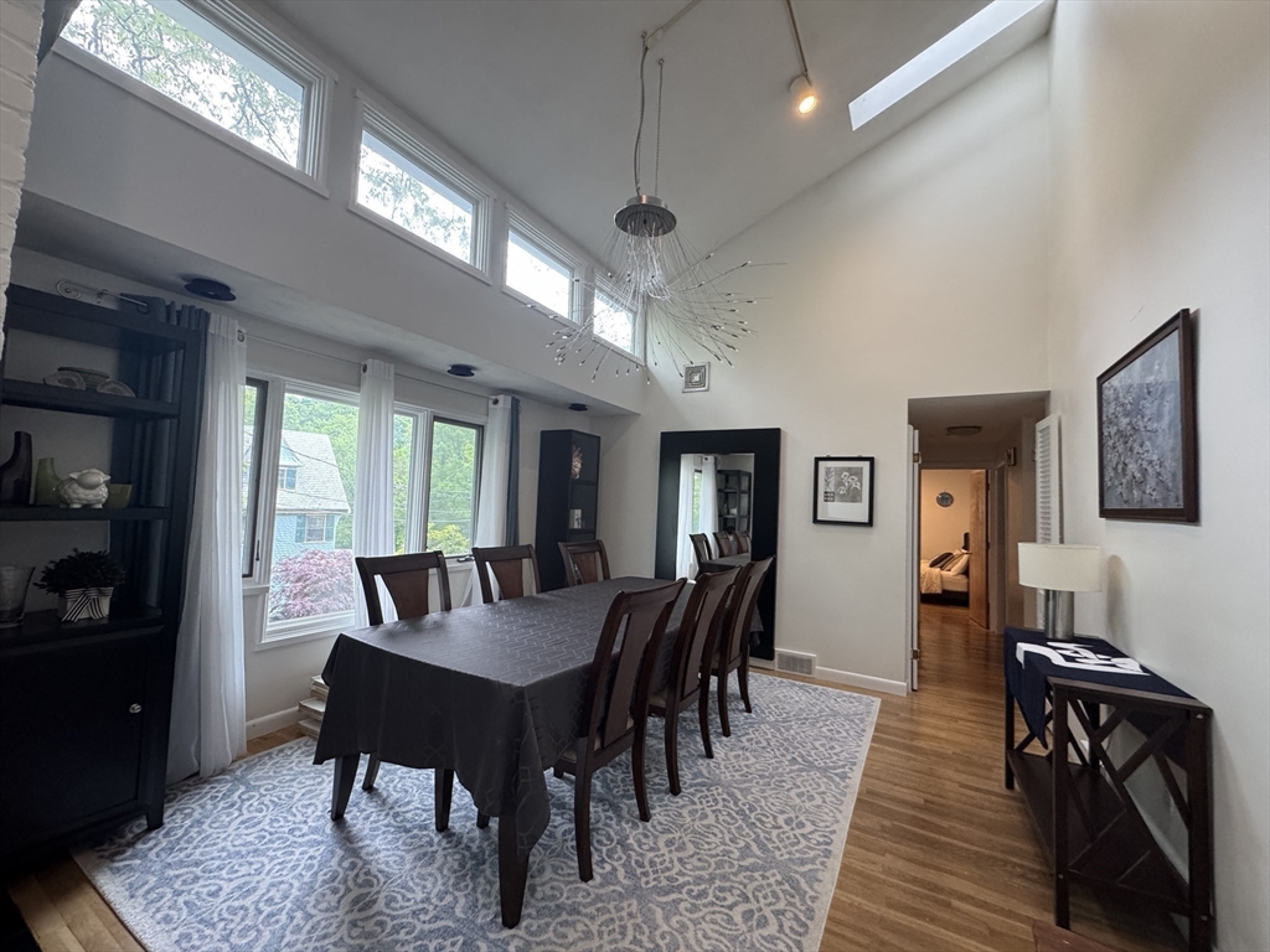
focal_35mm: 14
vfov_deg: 85.7
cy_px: 476
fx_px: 514
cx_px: 635
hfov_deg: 102.1
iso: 320
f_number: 2.2
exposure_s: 1/120
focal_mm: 2.22
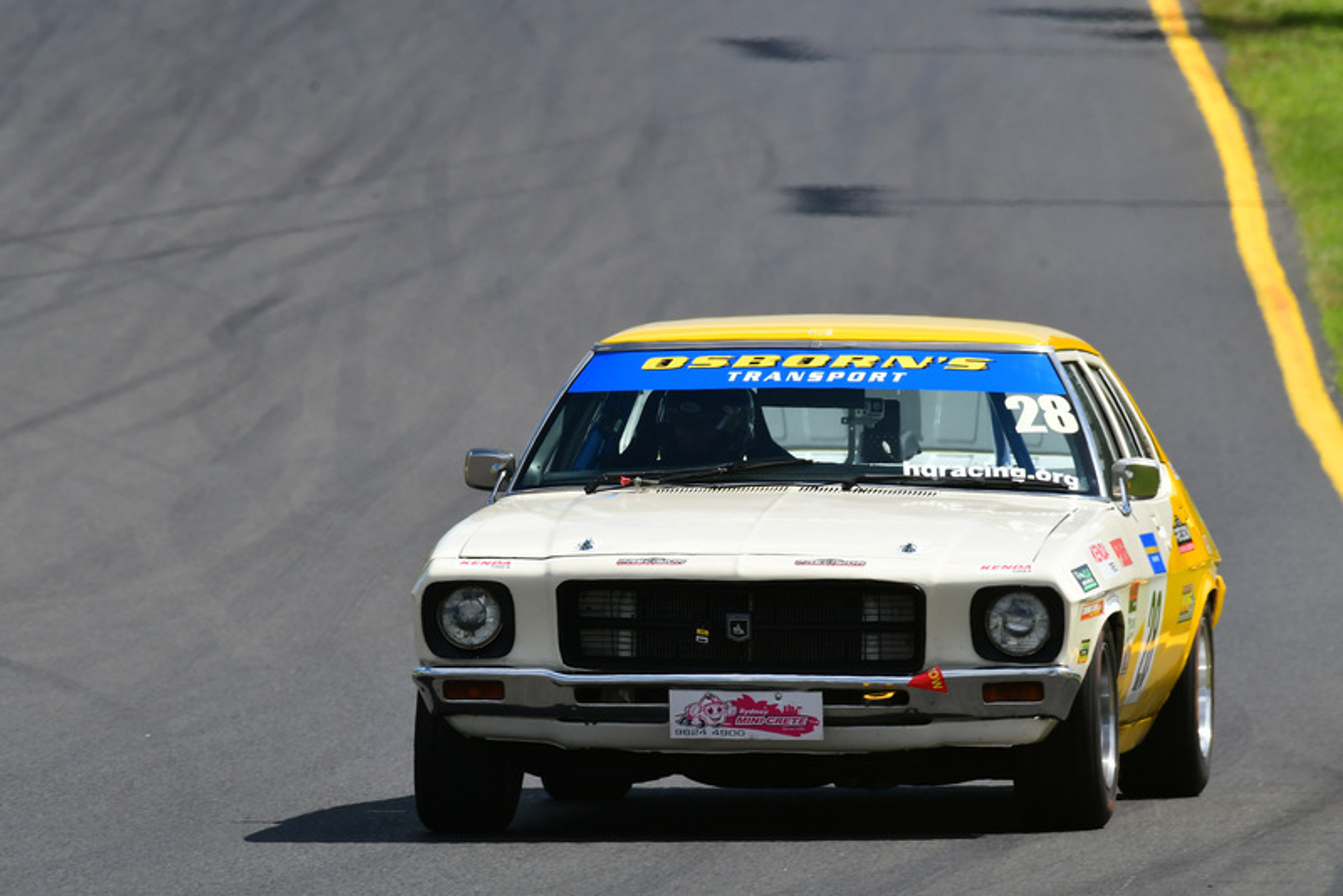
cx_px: 672
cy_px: 448
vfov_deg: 1.8
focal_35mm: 750
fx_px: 27988
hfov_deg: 2.7
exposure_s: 1/500
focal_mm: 500
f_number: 13
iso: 400
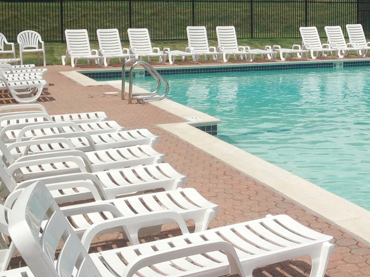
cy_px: 52
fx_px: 791
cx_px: 314
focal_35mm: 74
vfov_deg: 19.7
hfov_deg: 25.7
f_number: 2.4
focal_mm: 4.12
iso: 50
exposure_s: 1/2857
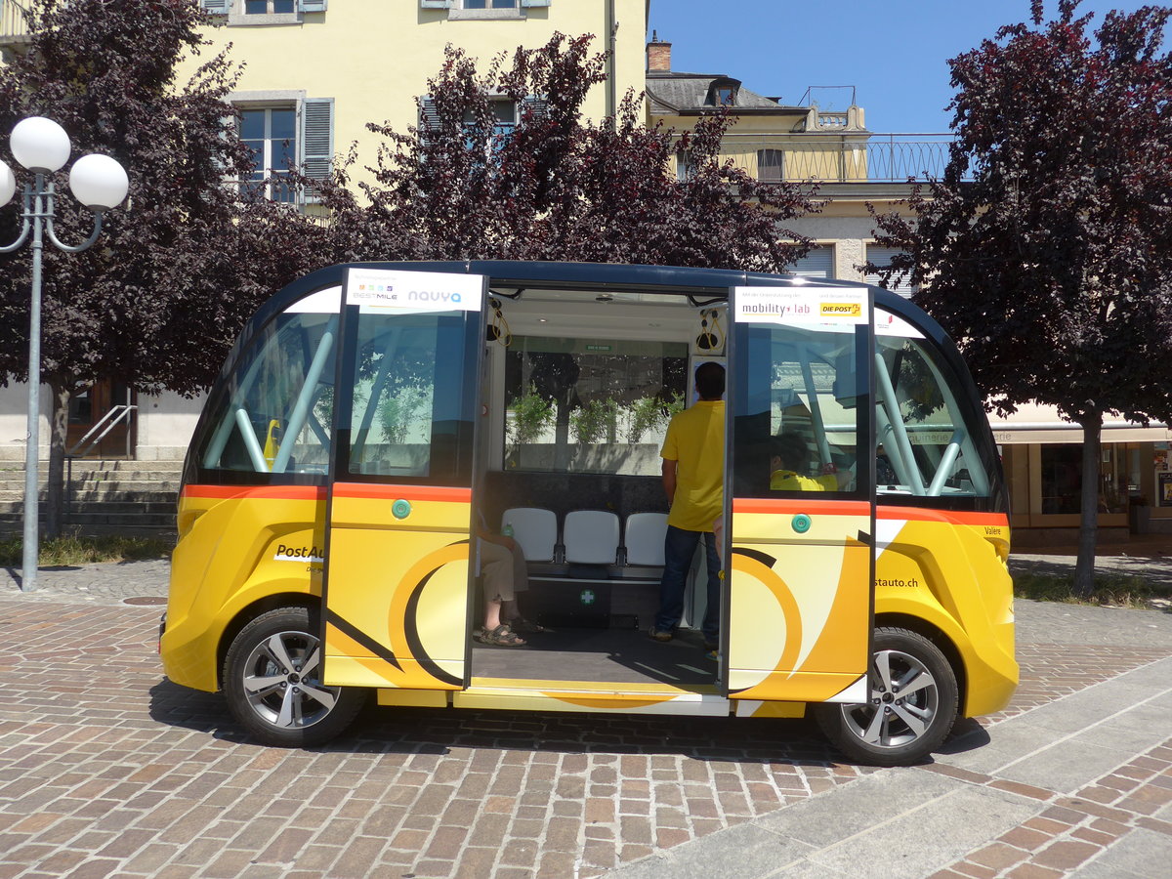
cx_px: 586
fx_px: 982
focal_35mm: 29
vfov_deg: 48.2
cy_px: 440
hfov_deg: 61.7
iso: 80
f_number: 2.8
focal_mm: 6
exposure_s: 1/1300
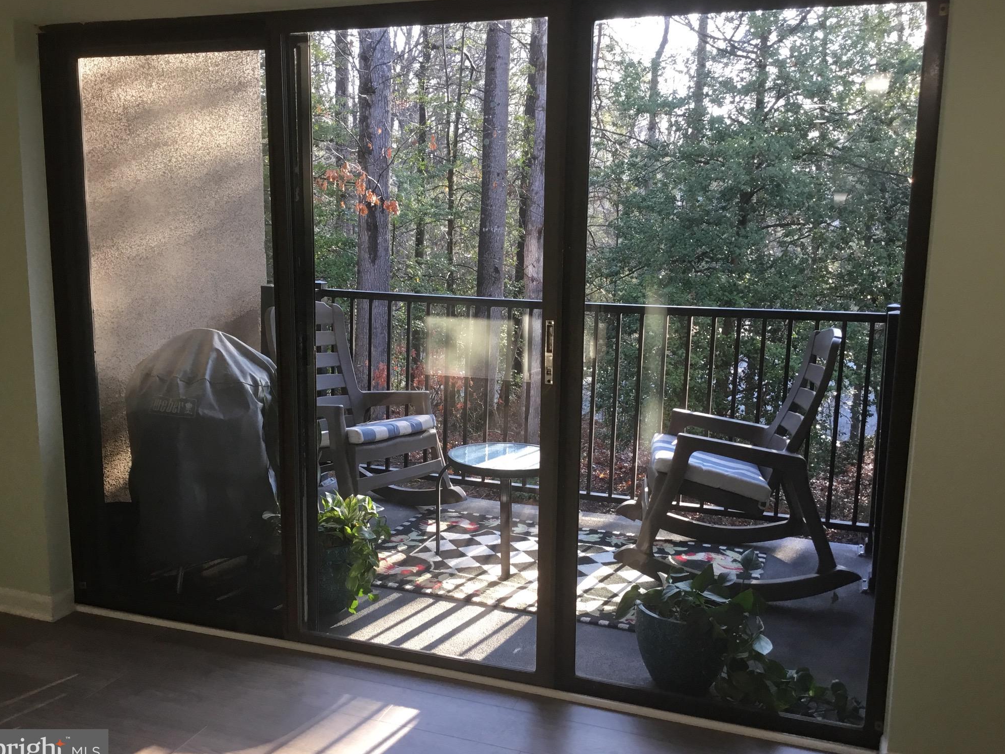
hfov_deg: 56.8
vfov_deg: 44.2
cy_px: 382
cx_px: 500
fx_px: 929
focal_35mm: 32
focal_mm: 3.3
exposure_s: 1/40
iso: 25
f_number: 2.4
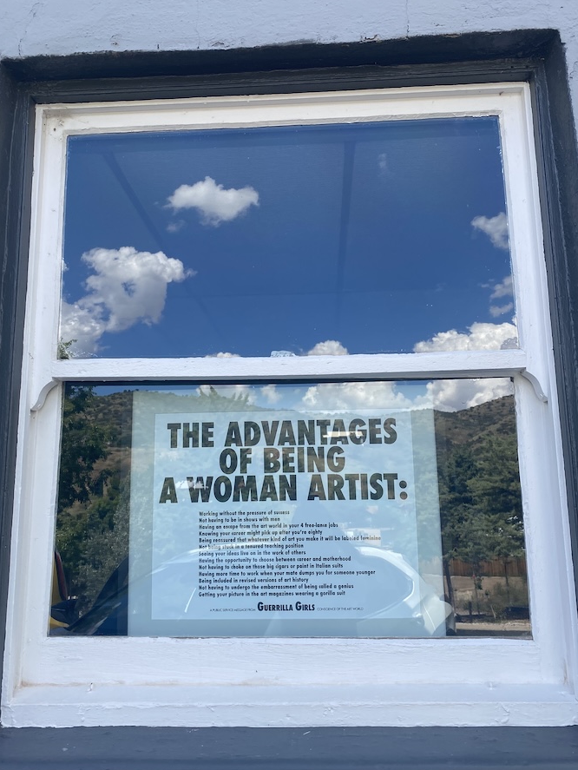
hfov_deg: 46.8
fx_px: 667
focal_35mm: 30
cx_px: 273
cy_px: 372
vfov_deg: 59.9
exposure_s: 1/711
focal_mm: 4.25
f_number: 1.8
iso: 32
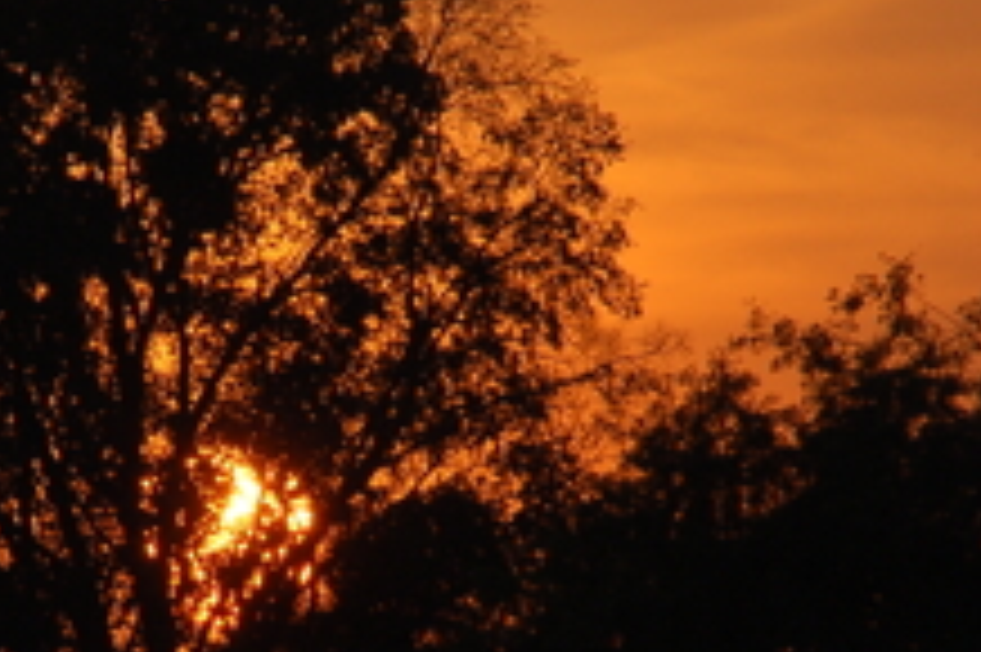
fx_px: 18060
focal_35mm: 663
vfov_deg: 2.1
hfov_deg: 3.1
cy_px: 472
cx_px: 184
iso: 200
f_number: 16
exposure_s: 1/200
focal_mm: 175
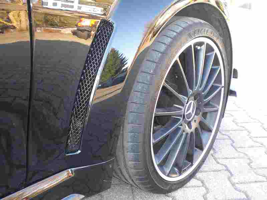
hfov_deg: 49.0
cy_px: 100
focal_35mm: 38
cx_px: 134
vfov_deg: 37.7
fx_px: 293
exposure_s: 1/40
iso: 200
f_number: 3.1
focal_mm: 6.3
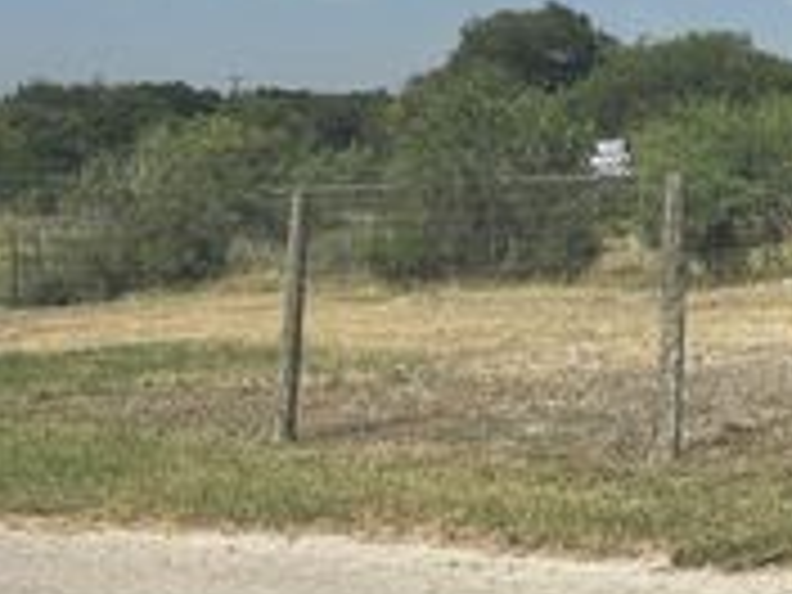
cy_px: -11
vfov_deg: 19.3
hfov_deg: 24.3
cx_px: 900
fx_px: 1693
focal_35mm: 74
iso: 50
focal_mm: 5.96
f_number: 1.6
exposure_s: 1/5348
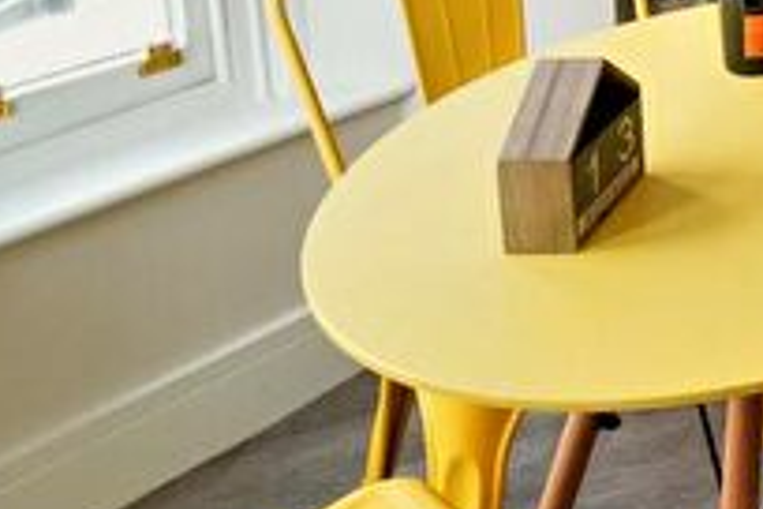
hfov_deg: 24.8
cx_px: 1272
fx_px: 1017
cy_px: -305
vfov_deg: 22.0
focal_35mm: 48
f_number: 4.5
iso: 4000
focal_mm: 14
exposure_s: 1/25
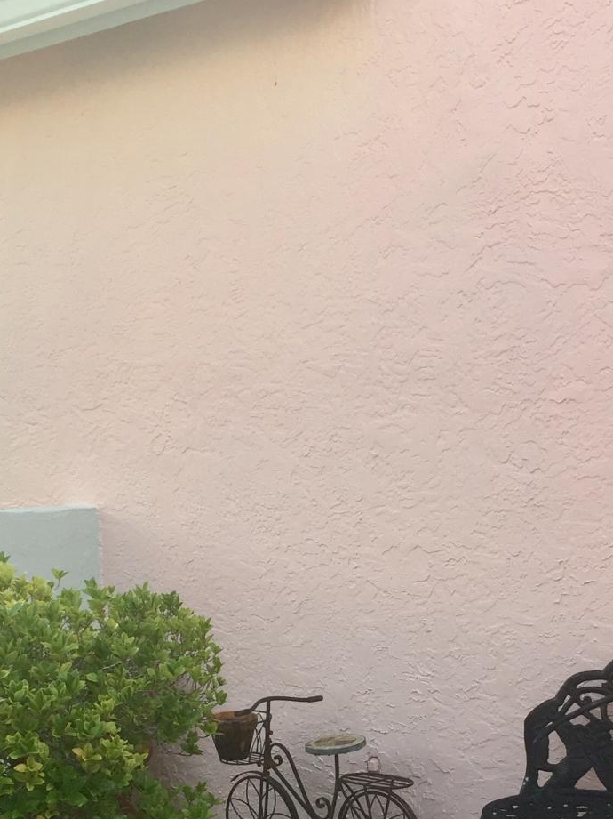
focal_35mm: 63
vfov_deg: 29.7
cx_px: 333
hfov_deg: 23.3
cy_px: 708
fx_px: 1489
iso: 40
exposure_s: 1/120
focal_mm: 4.15
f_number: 2.2
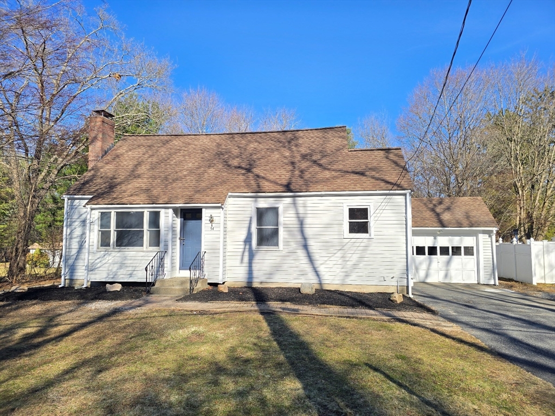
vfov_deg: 58.9
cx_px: 278
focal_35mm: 23
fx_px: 369
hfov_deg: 73.9
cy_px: 208
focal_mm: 6.3
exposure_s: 1/544
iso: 12
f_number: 1.7
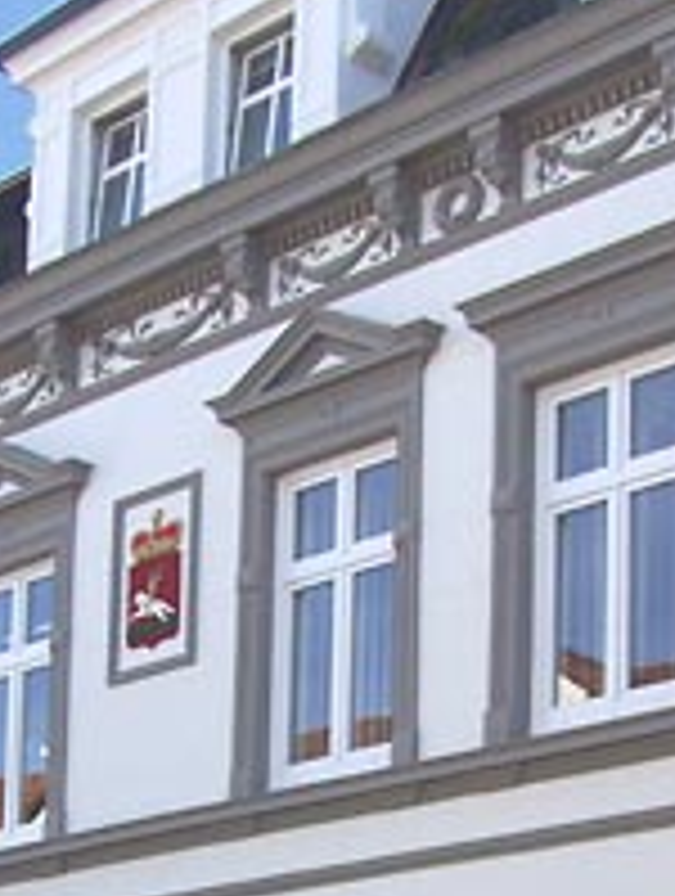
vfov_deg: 23.6
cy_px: 745
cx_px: 281
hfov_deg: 18.3
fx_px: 2099
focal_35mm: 81
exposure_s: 1/400
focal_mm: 6.3
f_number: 4
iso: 64
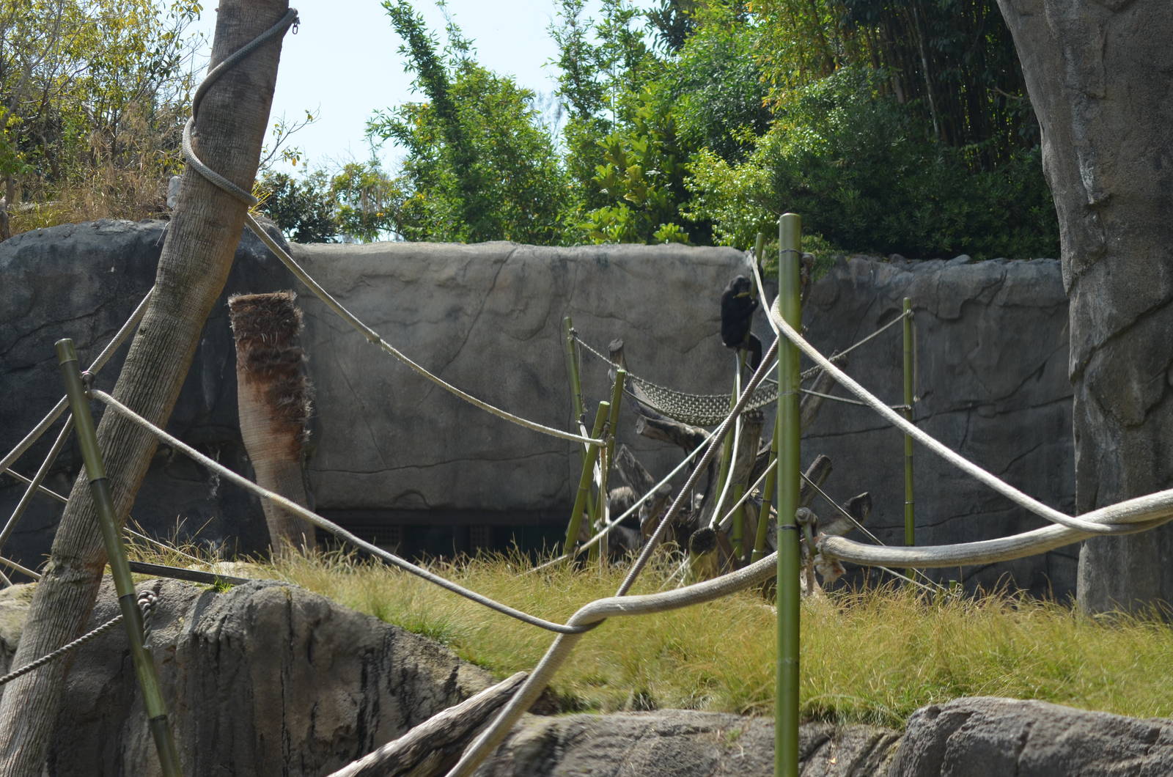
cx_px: 586
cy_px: 388
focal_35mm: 105
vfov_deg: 13.0
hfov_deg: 19.5
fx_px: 3414
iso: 200
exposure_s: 1/500
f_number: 5.6
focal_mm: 70
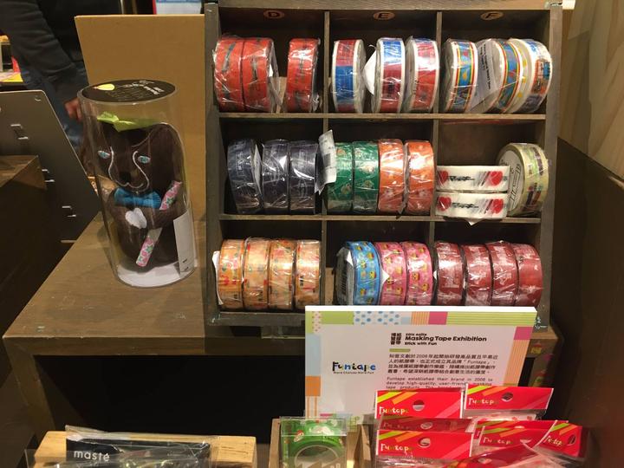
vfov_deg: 48.2
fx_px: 523
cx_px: 312
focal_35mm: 29
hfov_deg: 61.7
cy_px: 234
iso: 80
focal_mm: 4.15
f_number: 2.2
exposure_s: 1/33
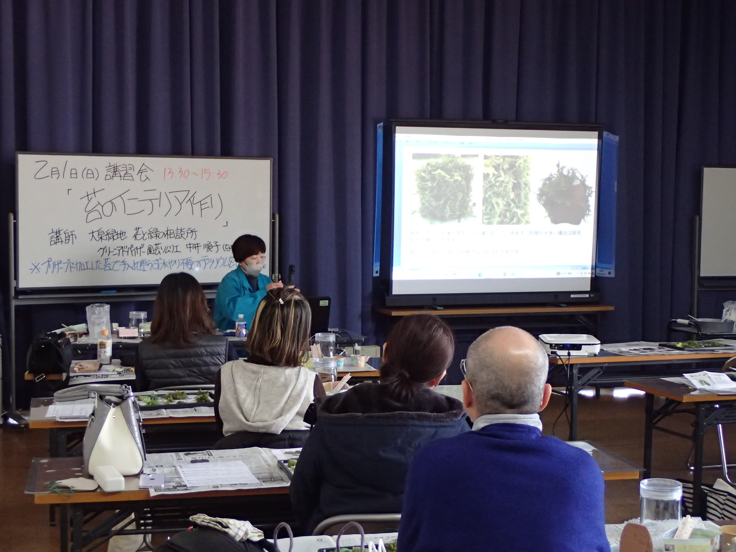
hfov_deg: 33.8
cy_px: 276
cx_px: 368
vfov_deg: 25.7
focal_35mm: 57
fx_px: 1212
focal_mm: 10.29
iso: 800
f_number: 3.5
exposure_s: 1/40
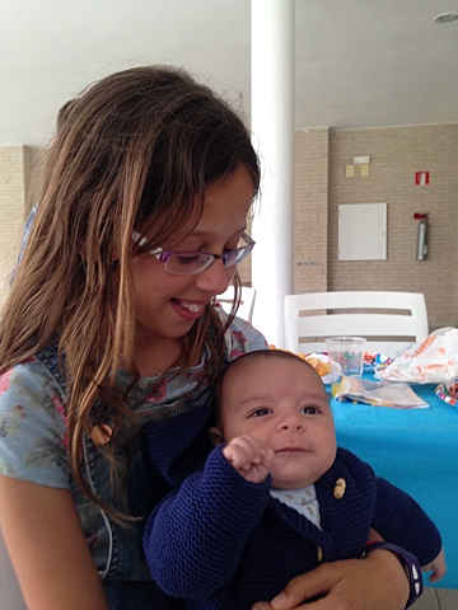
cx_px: 229
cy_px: 305
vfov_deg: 55.4
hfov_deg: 42.9
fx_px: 582
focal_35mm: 33
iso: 125
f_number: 2.4
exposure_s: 1/20
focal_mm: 4.12
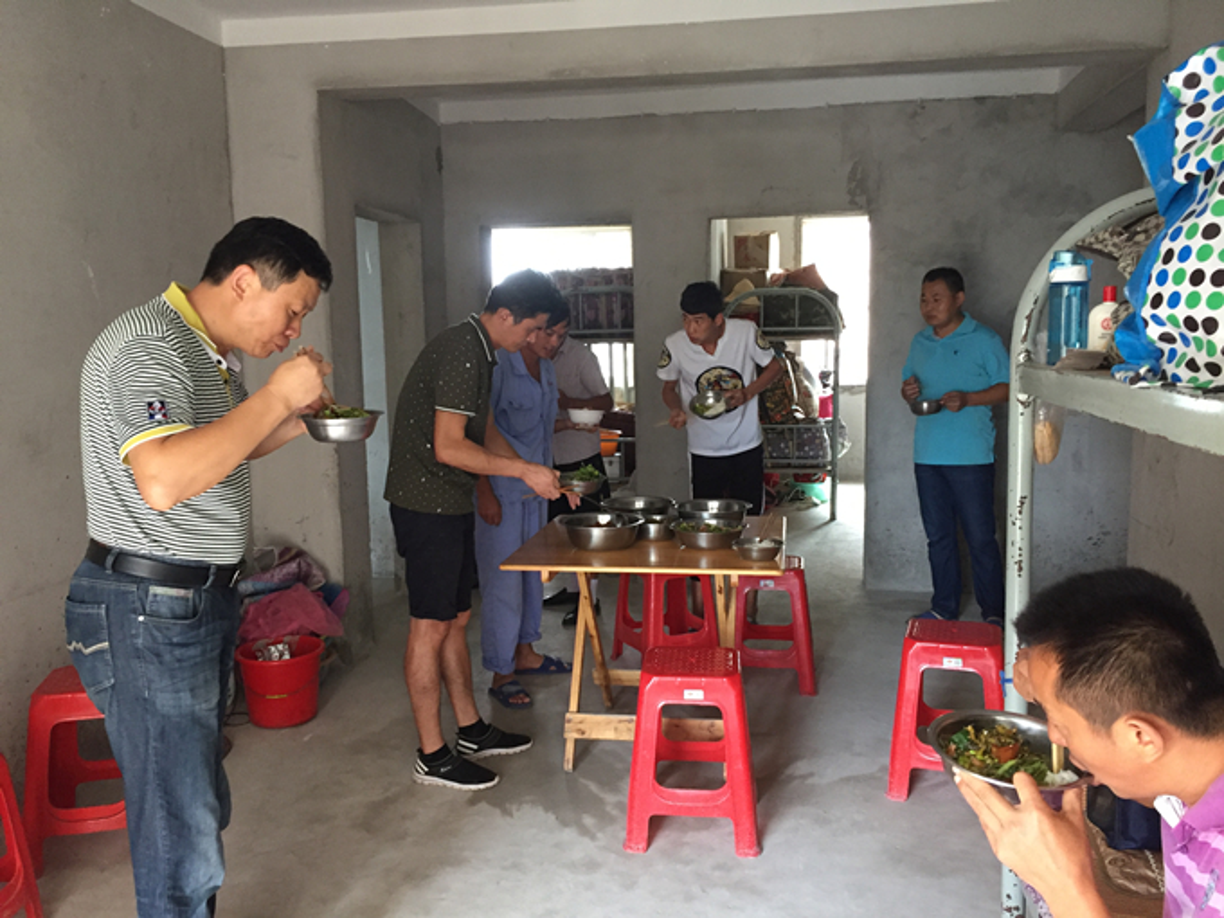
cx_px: 612
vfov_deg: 48.2
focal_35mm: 29
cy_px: 459
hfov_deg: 61.7
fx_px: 1025
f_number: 2.2
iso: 200
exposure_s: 1/33
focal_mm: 4.15
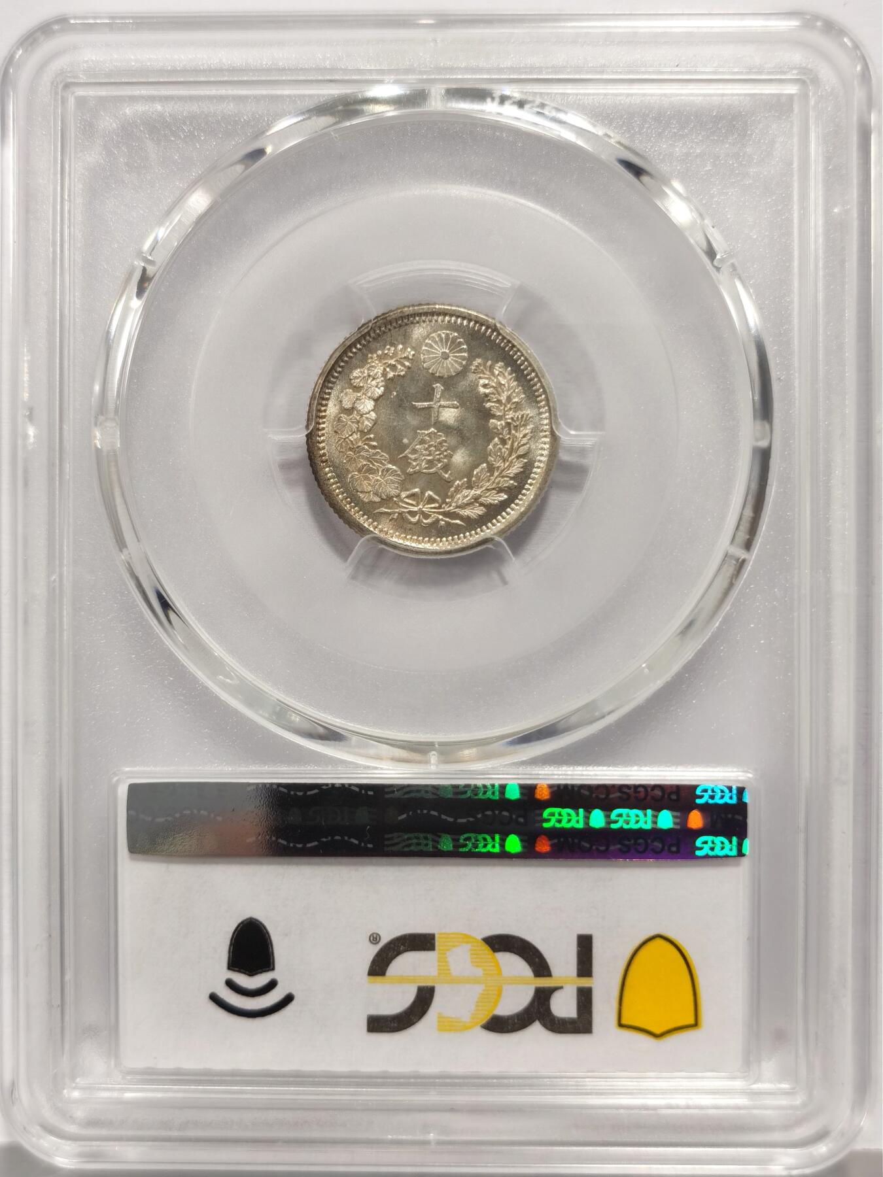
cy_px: 588
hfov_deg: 27.0
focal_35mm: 54
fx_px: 1837
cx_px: 442
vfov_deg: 35.5
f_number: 16
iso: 100
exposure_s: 1/100
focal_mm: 5.56
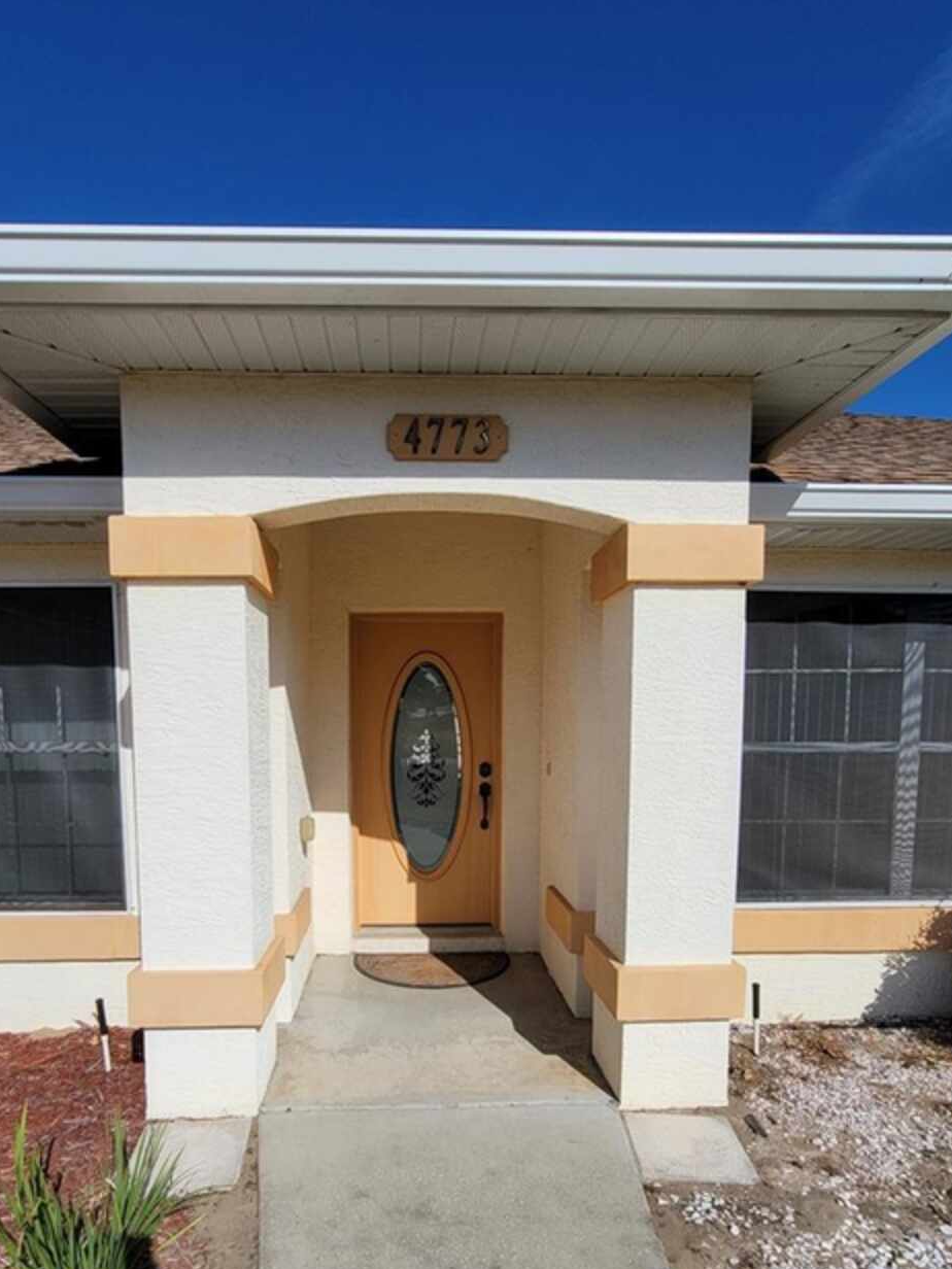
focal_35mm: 18
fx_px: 660
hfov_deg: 71.4
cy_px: 794
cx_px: 423
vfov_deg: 86.0
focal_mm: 2.2
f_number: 2.2
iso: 64
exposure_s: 1/3892
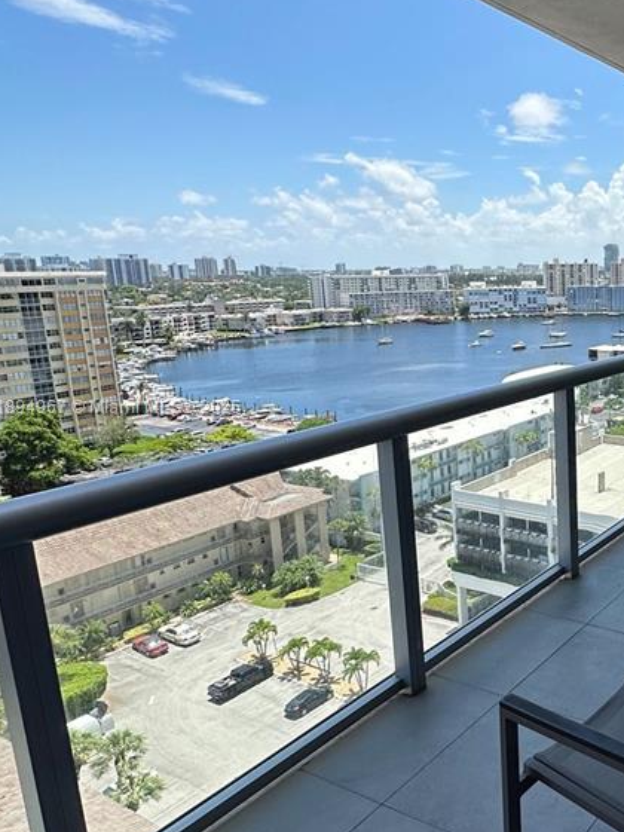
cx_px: 637
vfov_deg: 60.0
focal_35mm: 30
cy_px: 409
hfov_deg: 40.4
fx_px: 721
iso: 40
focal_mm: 2.22
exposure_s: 1/1667
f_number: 2.2
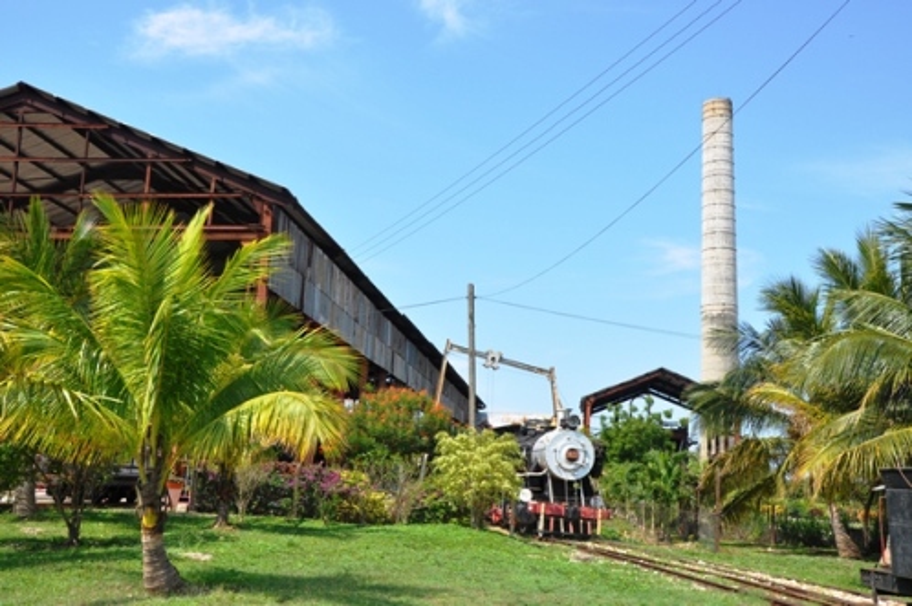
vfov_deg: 35.4
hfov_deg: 51.3
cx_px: 456
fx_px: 949
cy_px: 303
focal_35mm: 38
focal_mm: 25
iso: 200
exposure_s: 1/160
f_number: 13
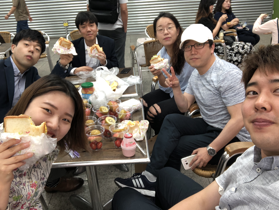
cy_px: 105
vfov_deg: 44.2
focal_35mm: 32
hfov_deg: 56.8
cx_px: 140
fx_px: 258
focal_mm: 2.87
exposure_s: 1/60
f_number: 2.2
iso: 80
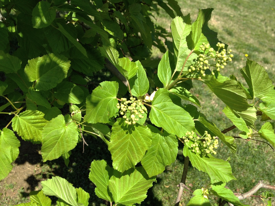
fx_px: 278
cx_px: 138
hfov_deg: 52.6
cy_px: 103
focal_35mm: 35
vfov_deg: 40.7
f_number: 2.4
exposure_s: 1/1042
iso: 50
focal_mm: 4.28
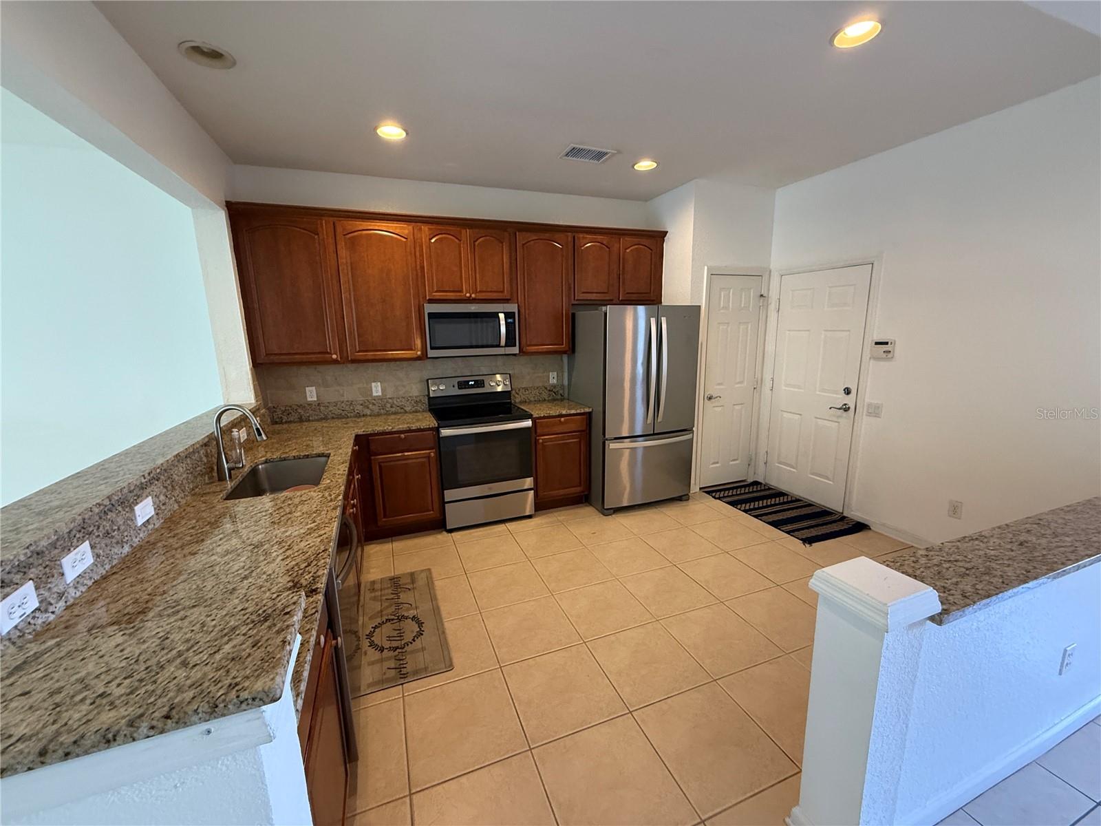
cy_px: 413
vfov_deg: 85.7
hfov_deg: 102.1
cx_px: 550
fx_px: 445
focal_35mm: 14
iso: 500
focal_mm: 2.22
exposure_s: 1/60
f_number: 2.2
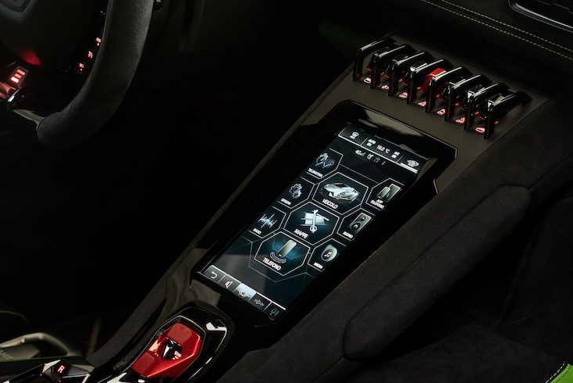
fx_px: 1942
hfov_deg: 16.8
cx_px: 357
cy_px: 183
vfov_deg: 11.2
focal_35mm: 122
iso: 250
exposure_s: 6
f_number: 6.3
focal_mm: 70
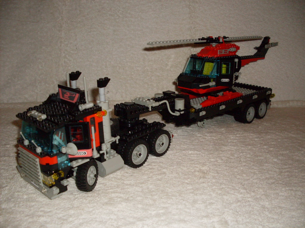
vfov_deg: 37.7
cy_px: 114
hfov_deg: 49.0
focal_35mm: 38
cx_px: 152
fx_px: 335
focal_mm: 6.3
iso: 100
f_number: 2.8
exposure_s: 1/45
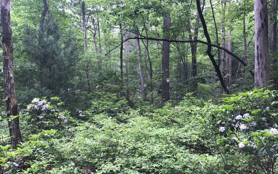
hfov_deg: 62.9
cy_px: 101
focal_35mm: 30
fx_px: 227
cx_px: 139
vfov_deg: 41.7
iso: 25
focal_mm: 3.99
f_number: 1.8
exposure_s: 1/60
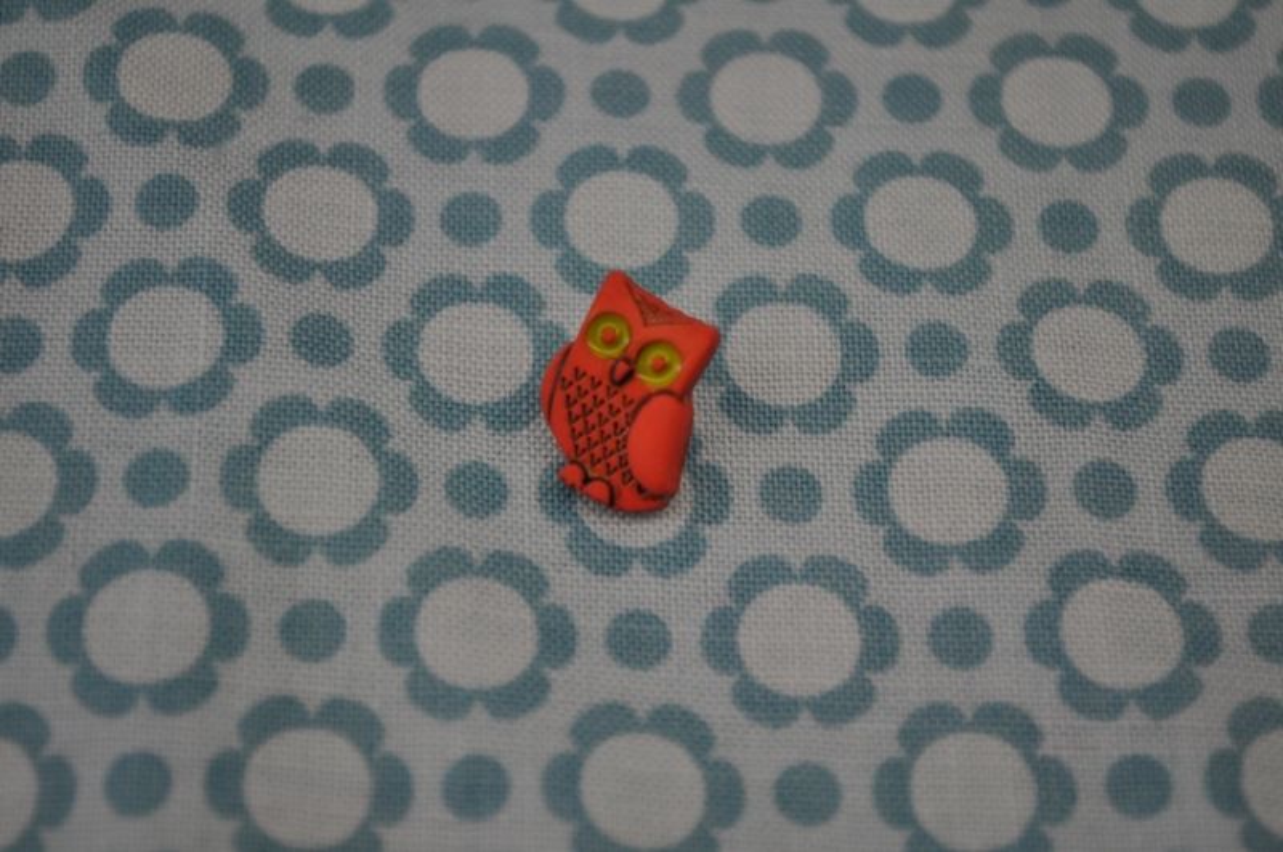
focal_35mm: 82
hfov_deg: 24.7
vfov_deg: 16.5
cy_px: 426
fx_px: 2936
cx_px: 642
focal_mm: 55
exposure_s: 1/80
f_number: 5.6
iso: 400
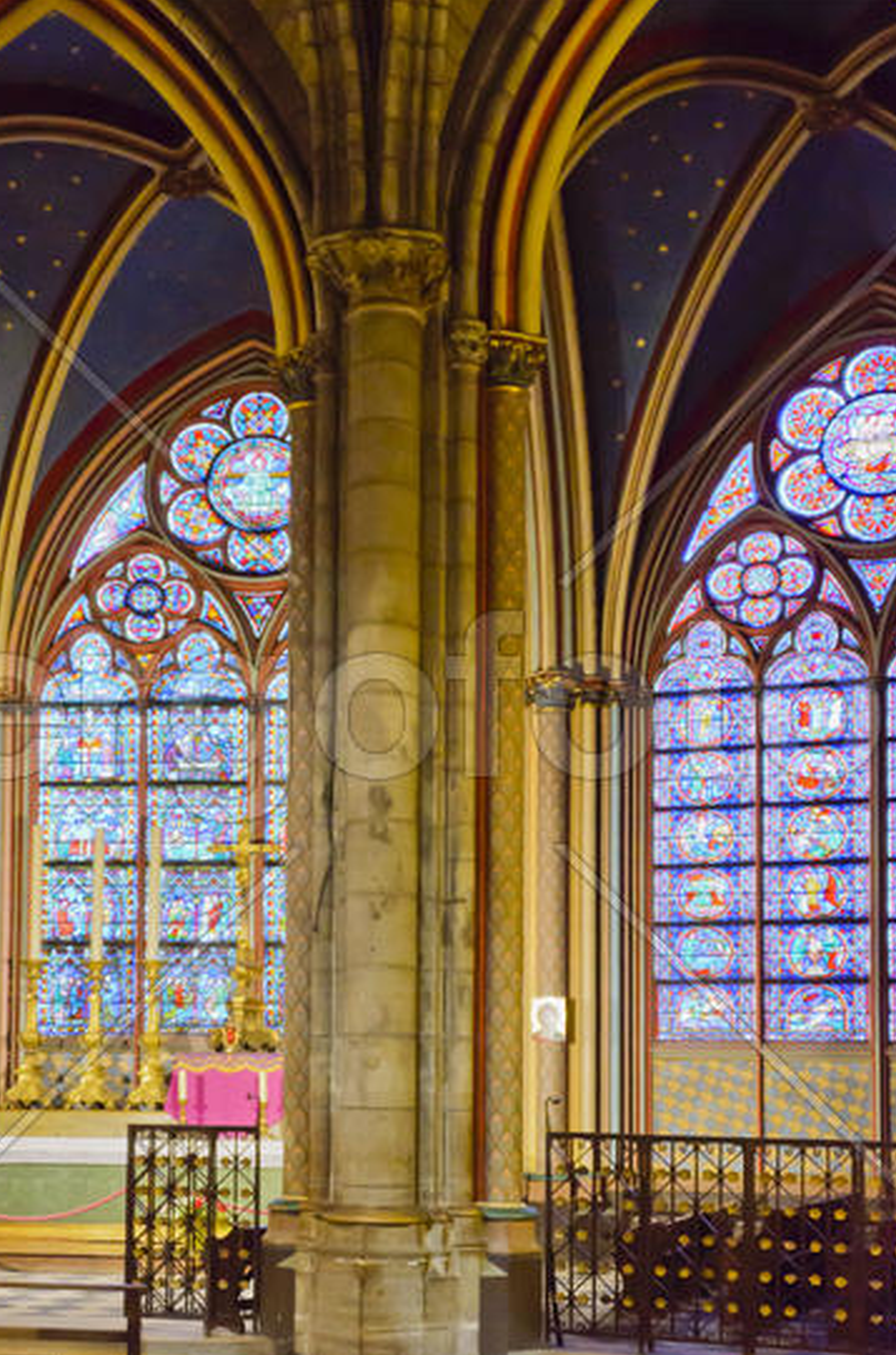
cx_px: 428
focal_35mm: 45
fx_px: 1689
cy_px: 716
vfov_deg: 43.7
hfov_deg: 29.7
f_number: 3.5
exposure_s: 1/30
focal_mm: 28
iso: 3200
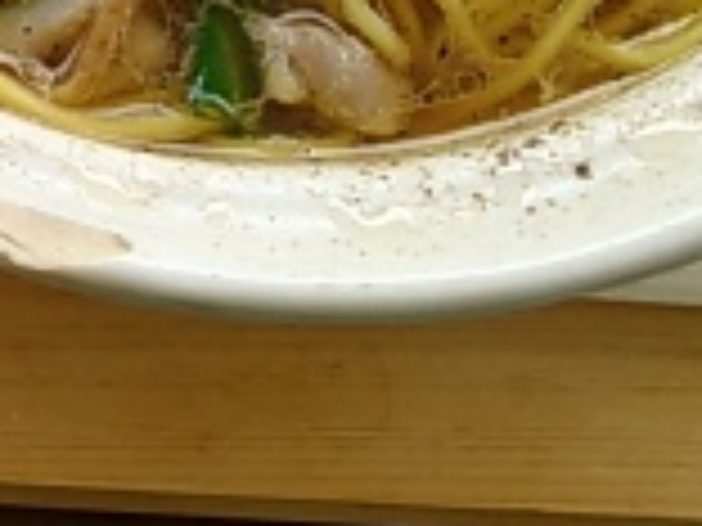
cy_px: -441
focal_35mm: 123
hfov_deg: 14.8
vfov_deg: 11.2
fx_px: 2494
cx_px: -378
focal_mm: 4
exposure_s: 1/169
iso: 100
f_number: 2.4
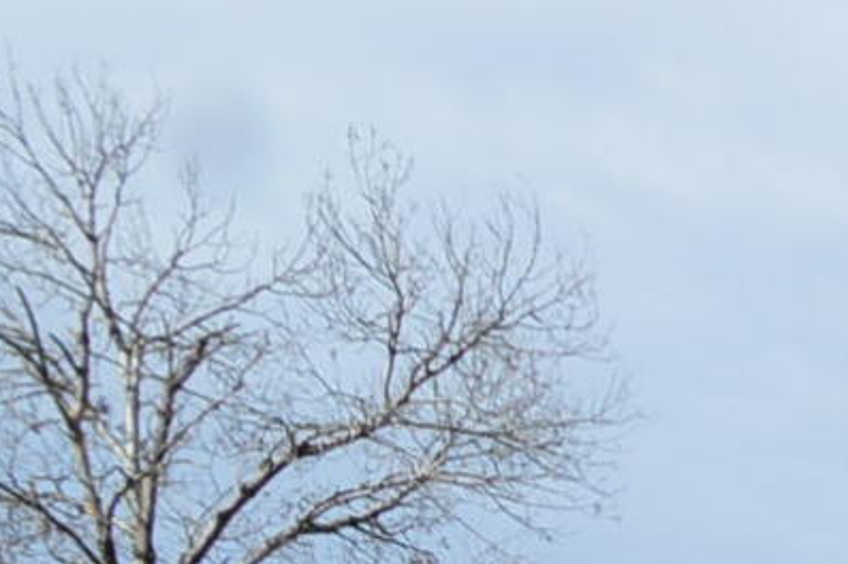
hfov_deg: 10.2
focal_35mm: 125
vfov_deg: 8.0
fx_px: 2937
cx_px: 2749
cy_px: 2081
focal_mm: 11
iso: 100
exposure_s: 1/250
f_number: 8
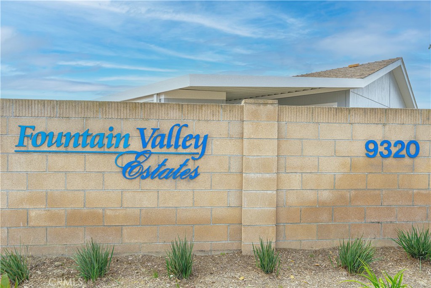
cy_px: 144
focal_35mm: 21
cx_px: 216
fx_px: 251
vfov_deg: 59.5
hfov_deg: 81.2
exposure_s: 1/640
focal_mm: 21
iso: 320
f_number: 8
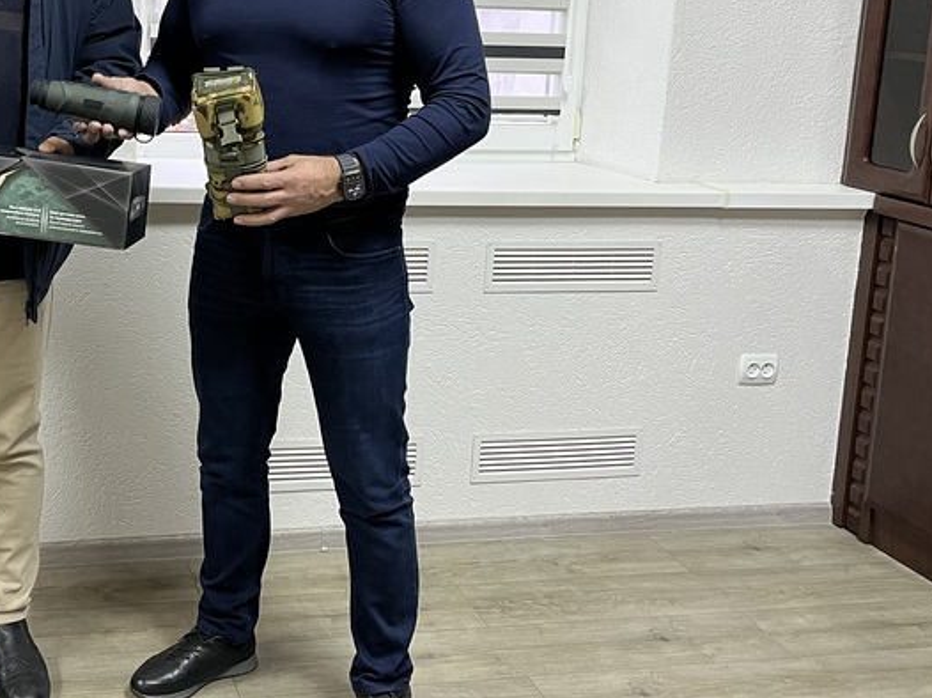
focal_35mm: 47
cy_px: 198
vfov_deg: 30.5
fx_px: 1265
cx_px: 223
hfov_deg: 39.3
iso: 125
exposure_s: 1/50
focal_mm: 5.1
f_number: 1.6
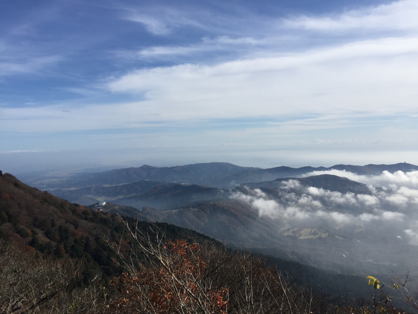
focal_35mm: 29
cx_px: 209
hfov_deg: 61.7
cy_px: 157
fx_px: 350
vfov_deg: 48.2
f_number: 2.2
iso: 32
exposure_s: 1/4405
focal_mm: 4.15
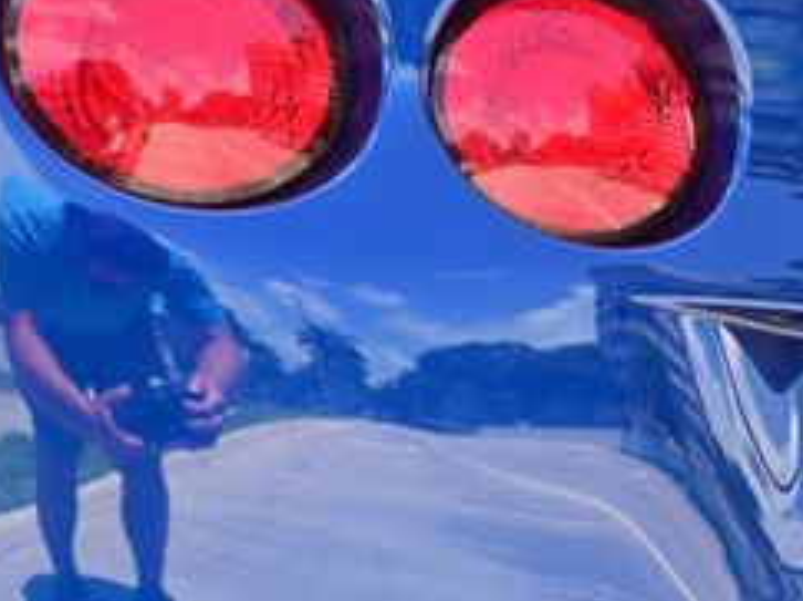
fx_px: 1414
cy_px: 458
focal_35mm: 61
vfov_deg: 23.7
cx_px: 647
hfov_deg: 30.9
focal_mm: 16
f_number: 5.6
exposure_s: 1/125
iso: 100
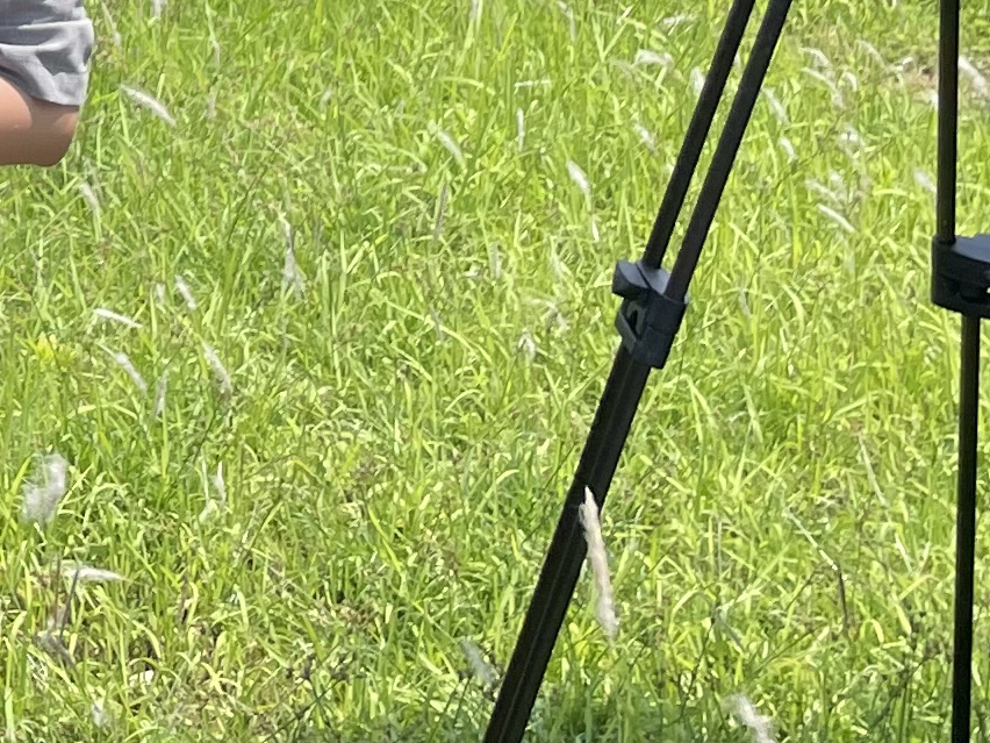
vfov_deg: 11.4
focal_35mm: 123
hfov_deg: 14.6
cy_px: -477
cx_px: -610
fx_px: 3518
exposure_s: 1/1825
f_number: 1.6
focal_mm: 4.2
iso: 32
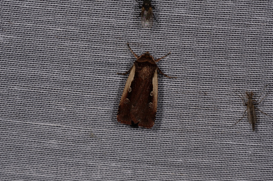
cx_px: 136
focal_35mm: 128
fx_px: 965
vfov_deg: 10.7
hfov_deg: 16.1
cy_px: 90
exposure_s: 1/60
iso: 100
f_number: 25
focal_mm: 85
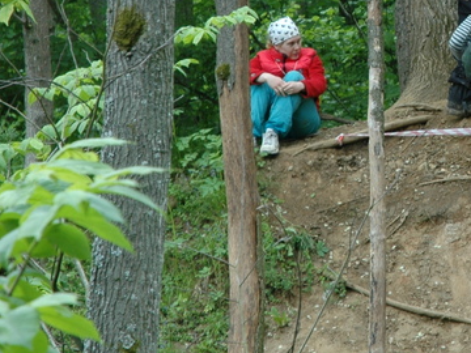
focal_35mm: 287
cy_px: 21
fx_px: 3905
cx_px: 497
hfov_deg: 6.9
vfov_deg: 5.2
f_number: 4.5
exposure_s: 1/50
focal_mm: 70
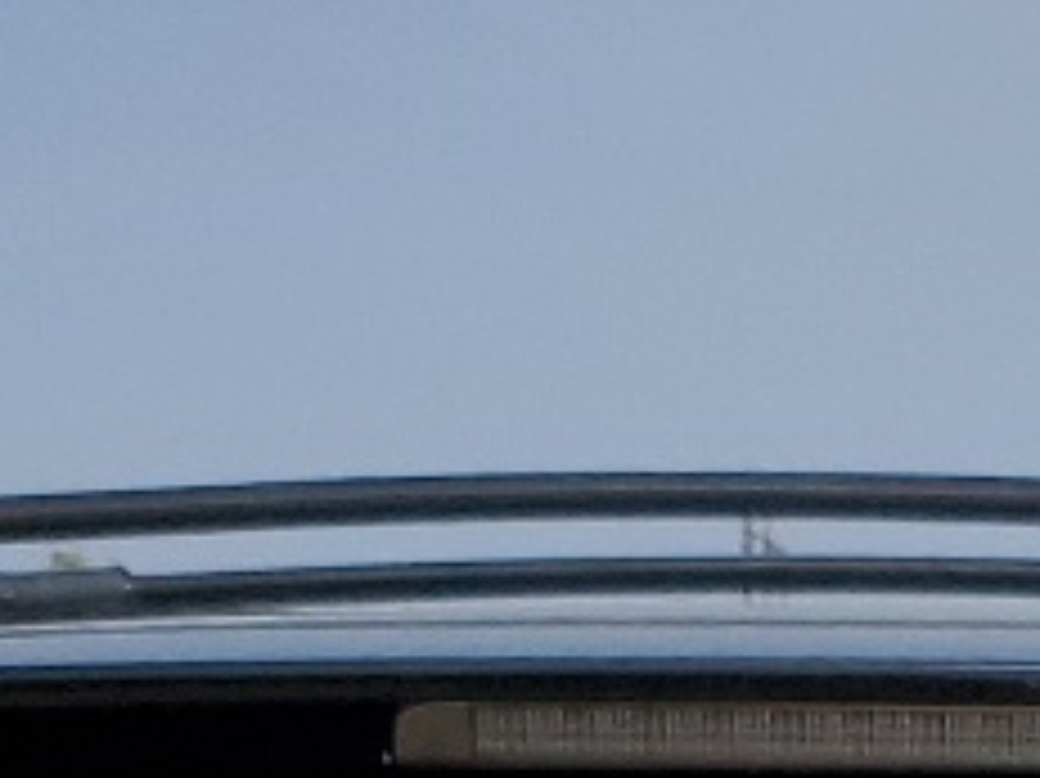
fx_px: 5405
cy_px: 2541
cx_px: 887
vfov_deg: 7.1
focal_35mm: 180
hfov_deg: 10.9
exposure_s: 1/10000
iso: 50
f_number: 1.5
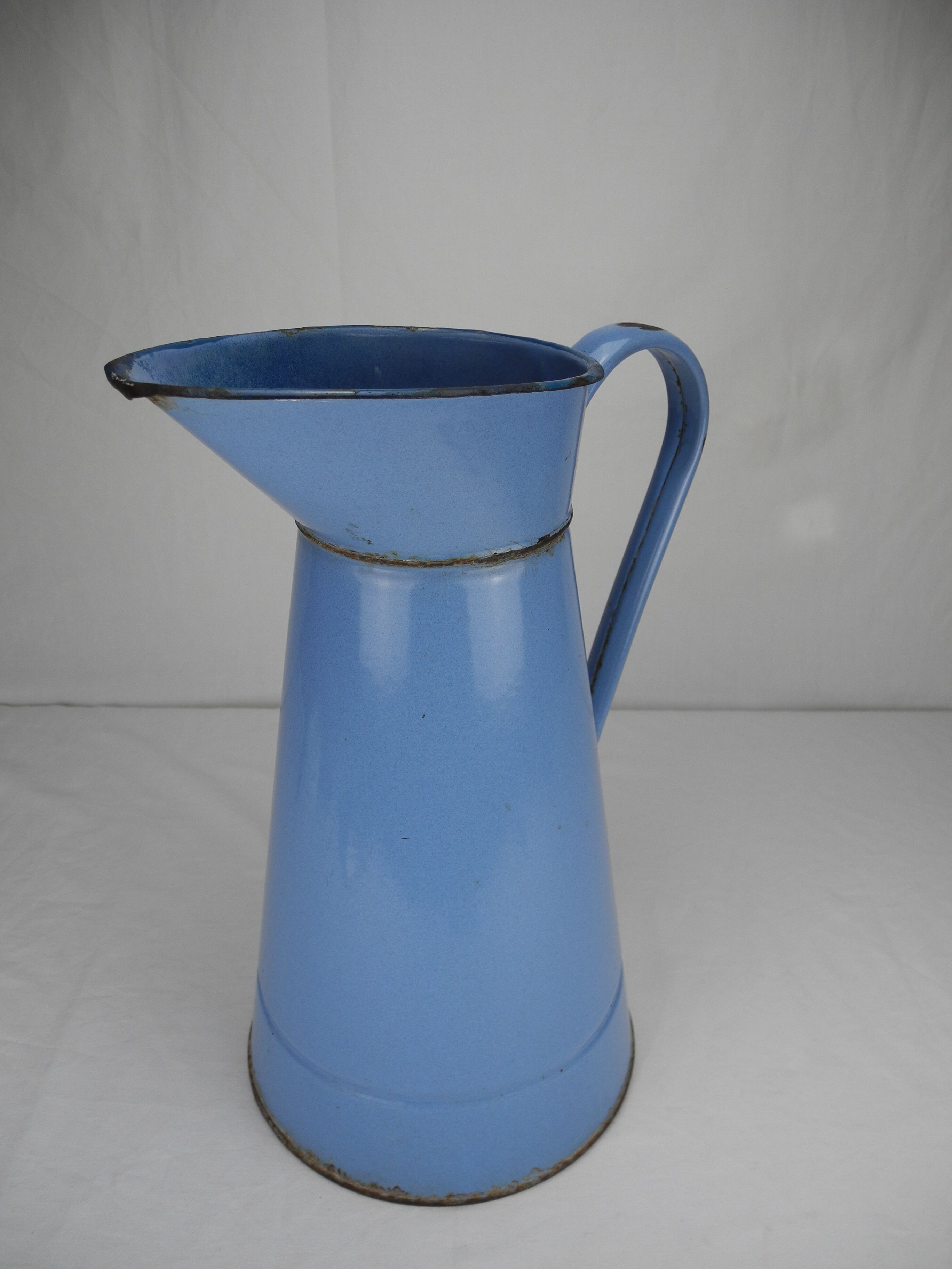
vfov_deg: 63.4
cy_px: 634
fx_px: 1027
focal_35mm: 28
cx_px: 476
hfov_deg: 49.7
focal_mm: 6
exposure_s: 1/220
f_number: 2.8
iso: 100
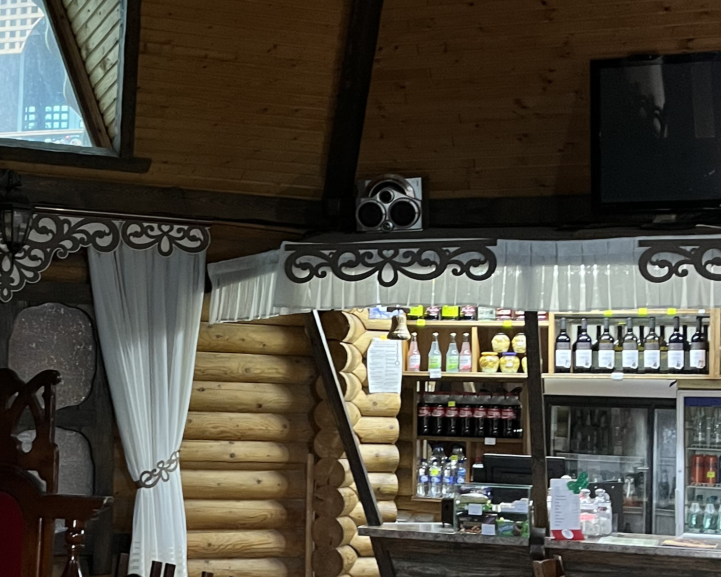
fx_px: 1472
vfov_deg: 22.1
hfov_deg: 26.7
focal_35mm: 69
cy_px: 342
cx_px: 98
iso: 320
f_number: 1.6
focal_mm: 5.1
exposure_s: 1/60
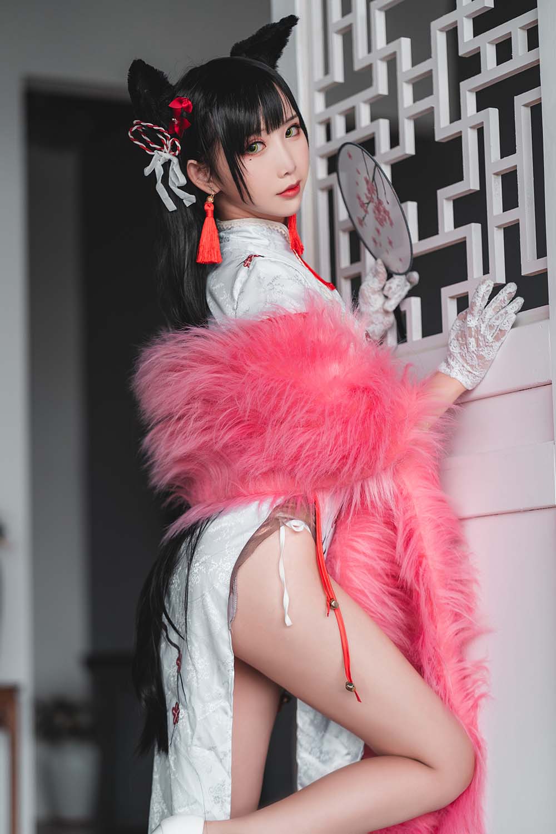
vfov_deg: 23.9
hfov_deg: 16.1
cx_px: 278
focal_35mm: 85
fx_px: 1969
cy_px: 417
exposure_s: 1/100
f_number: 2.5
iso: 320
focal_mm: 85
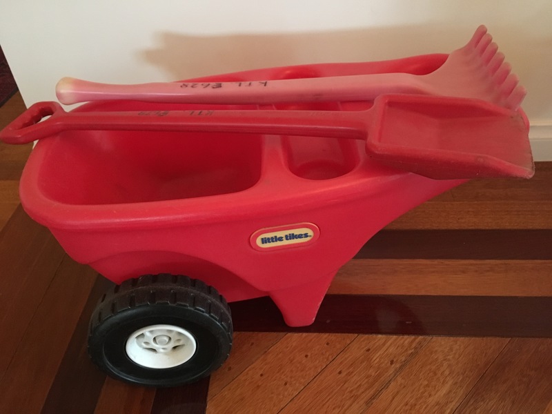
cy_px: 207
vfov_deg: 48.2
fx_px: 462
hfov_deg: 61.7
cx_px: 276
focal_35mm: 29
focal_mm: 4.15
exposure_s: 1/17
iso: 400
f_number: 2.2
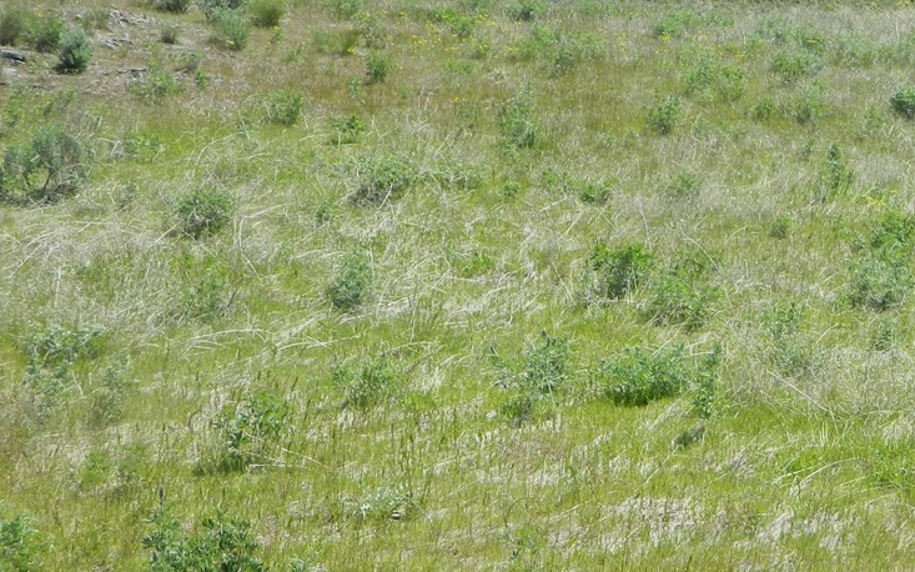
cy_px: 378
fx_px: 2020
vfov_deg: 16.1
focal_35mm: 81
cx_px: 813
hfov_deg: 24.8
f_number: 3.3
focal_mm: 6.2
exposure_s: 1/800
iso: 80
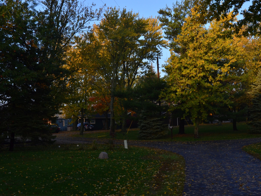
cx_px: 140
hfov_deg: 33.5
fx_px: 434
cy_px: 98
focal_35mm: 58
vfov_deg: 25.4
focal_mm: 35
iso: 640
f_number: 9
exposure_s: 1/500
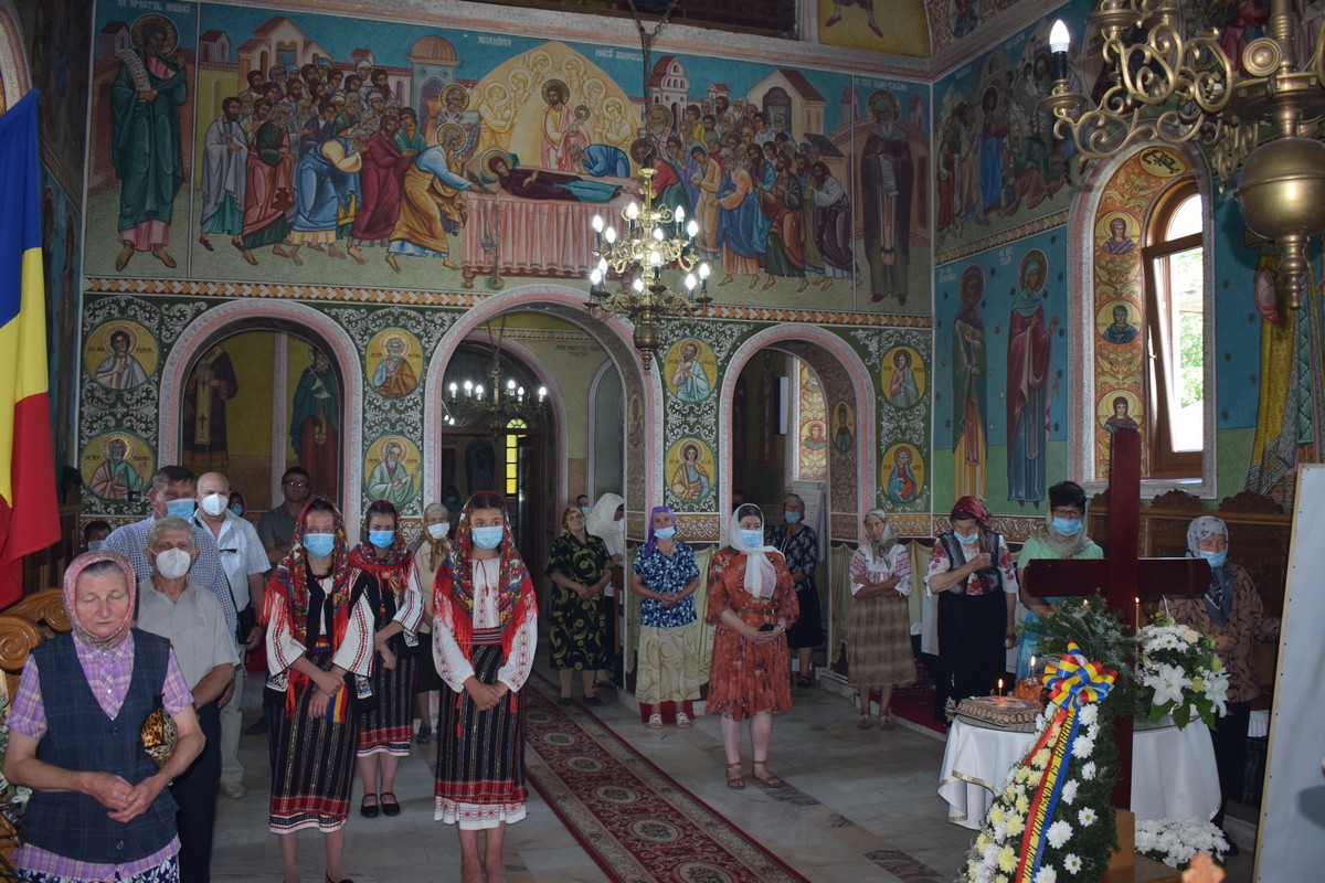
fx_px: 1159
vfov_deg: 41.7
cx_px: 662
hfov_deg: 59.5
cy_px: 442
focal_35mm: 32
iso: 800
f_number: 5
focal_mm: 21
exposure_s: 1/100
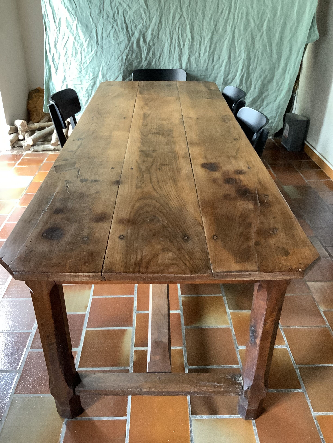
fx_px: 398
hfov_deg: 45.4
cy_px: 222
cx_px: 166
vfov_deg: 58.4
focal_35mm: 31
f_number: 2.4
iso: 320
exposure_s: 1/33
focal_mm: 3.3
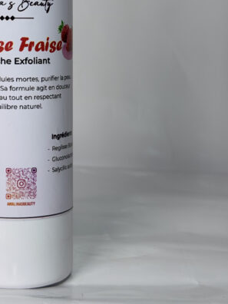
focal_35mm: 97
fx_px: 852
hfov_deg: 15.0
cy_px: 23
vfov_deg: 19.8
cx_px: 15
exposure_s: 1/236
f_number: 1.78
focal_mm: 6.76
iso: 64
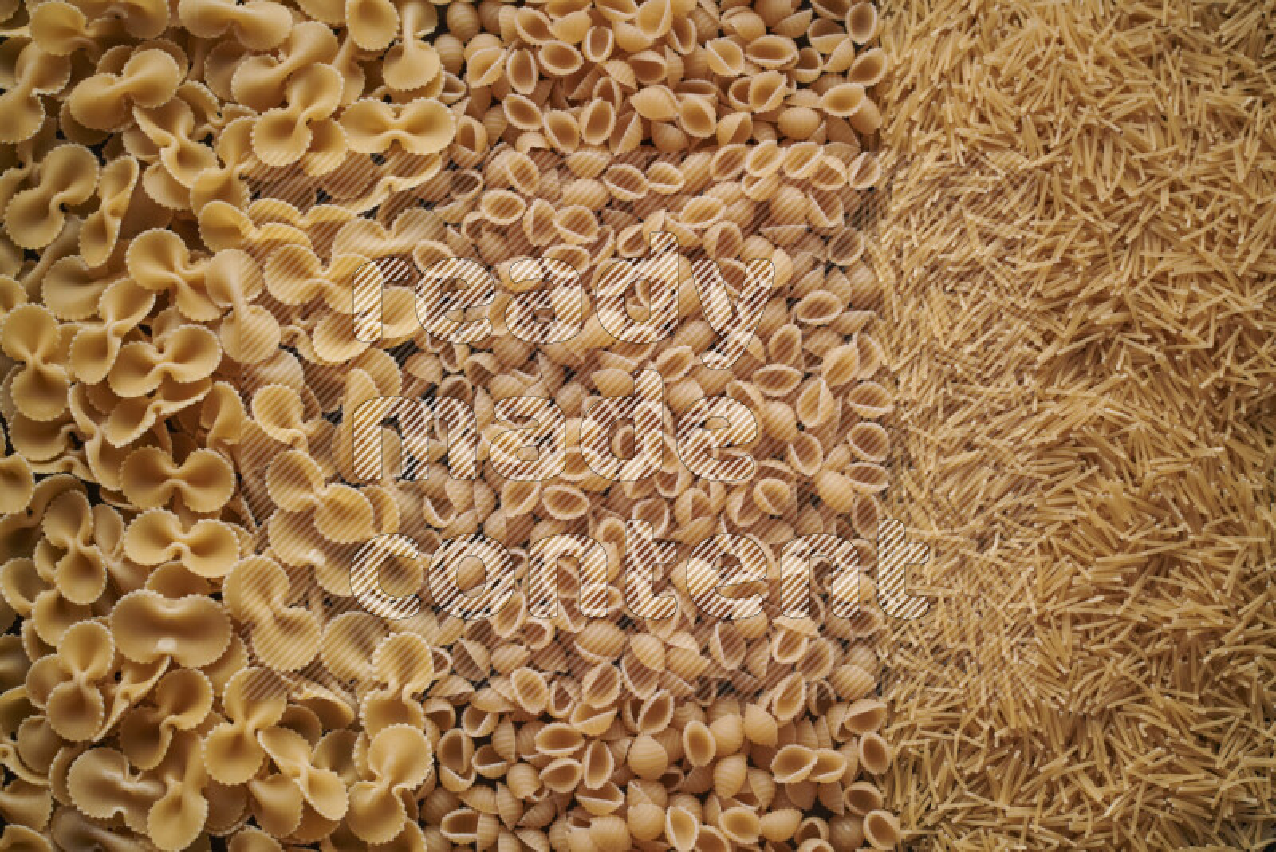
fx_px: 1773
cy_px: 426
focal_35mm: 50
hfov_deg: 39.6
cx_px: 638
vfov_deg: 27.0
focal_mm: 50
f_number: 8
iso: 160
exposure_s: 1/100
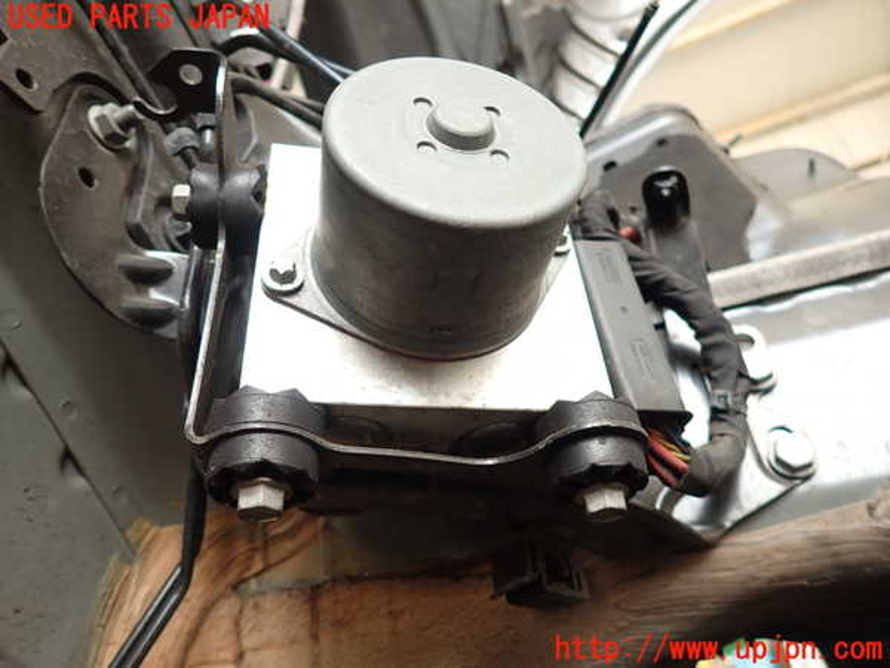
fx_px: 643
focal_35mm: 25
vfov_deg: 54.9
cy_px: 334
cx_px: 445
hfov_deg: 69.4
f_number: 2
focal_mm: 4.5
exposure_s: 1/60
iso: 160
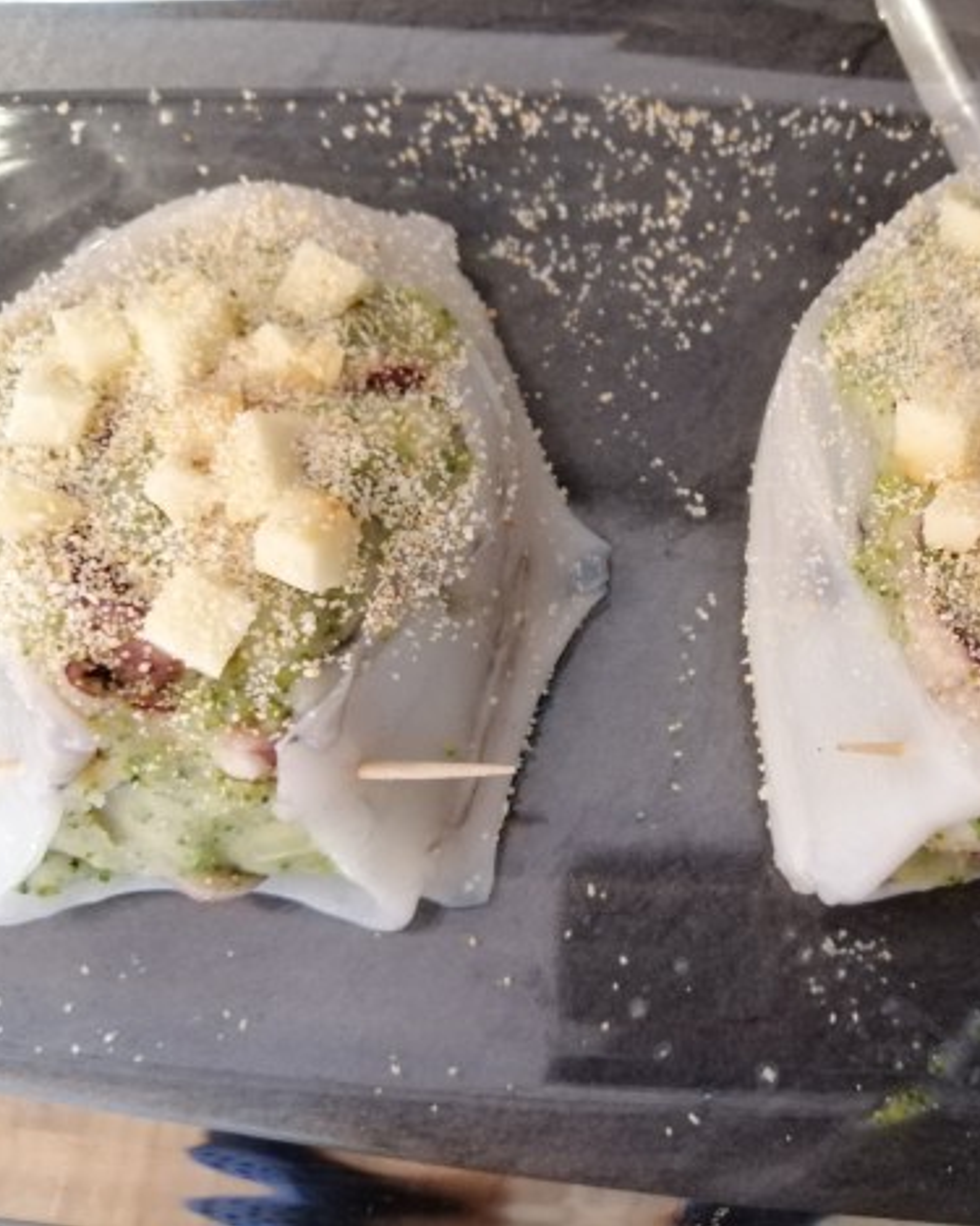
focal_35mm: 36
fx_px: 1306
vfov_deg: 50.3
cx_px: 653
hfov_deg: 40.6
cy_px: 601
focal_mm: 3.95
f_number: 1.8
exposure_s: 1/16.7
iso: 800
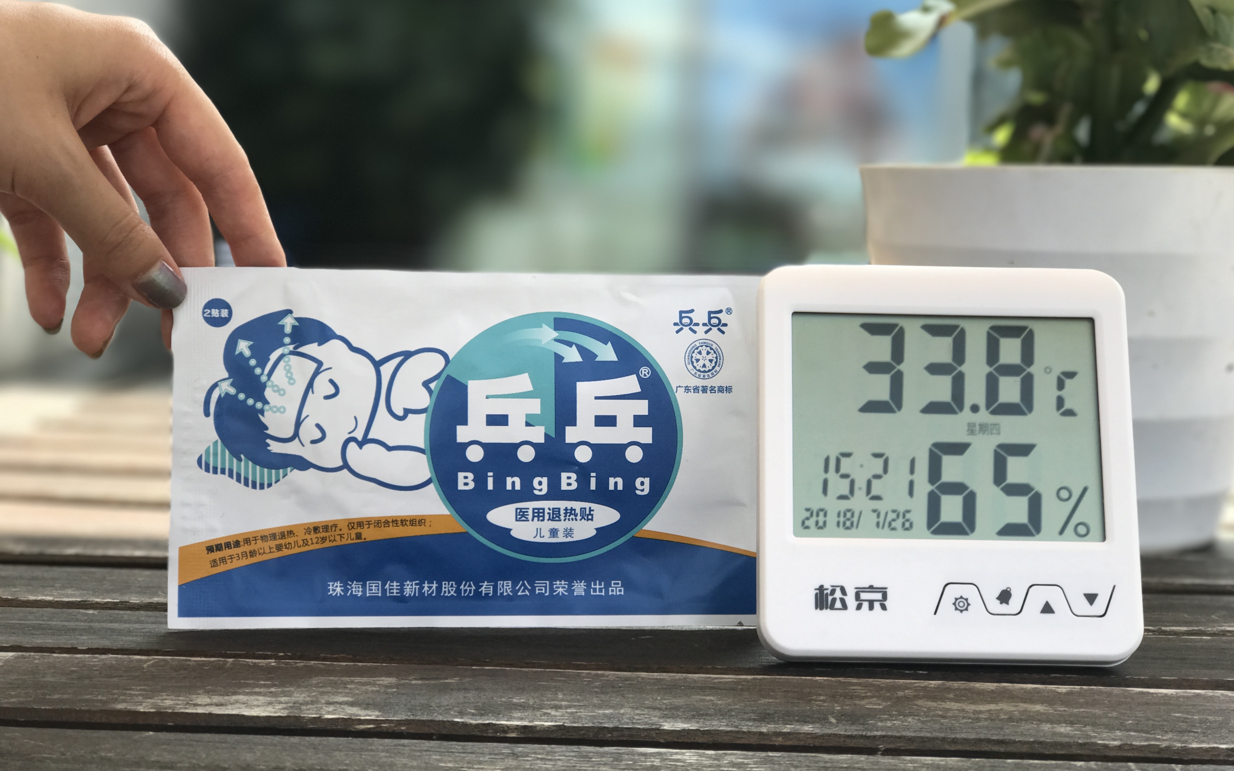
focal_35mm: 61
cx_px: 622
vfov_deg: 21.3
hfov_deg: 33.5
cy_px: 382
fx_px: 2051
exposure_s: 1/251
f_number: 2.8
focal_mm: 6.6
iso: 20
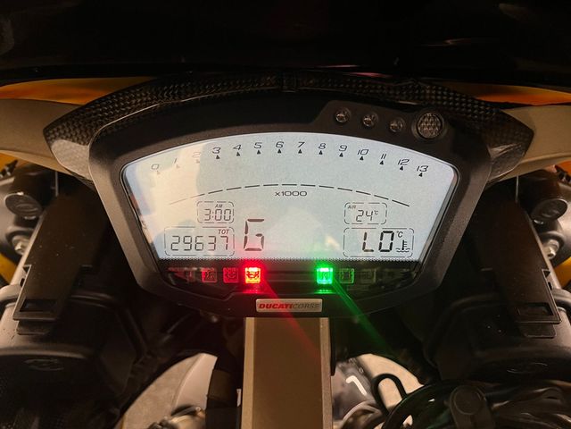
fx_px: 429
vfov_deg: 53.1
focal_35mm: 26
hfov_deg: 67.3
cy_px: 214
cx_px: 286
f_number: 1.6
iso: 500
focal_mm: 5.1
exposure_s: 1/37
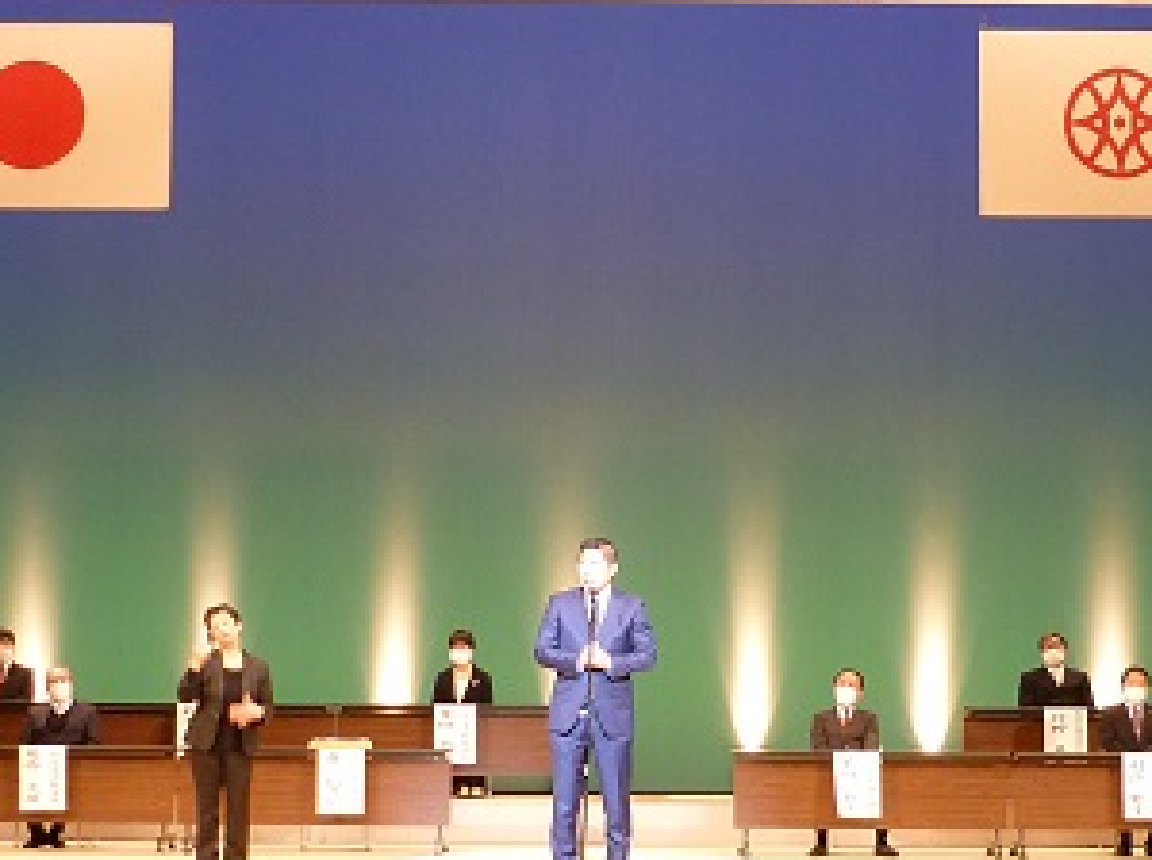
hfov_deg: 21.8
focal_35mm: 90
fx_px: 2990
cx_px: 574
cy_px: 390
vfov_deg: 16.4
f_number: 3
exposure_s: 1/40
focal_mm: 6.9
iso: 250
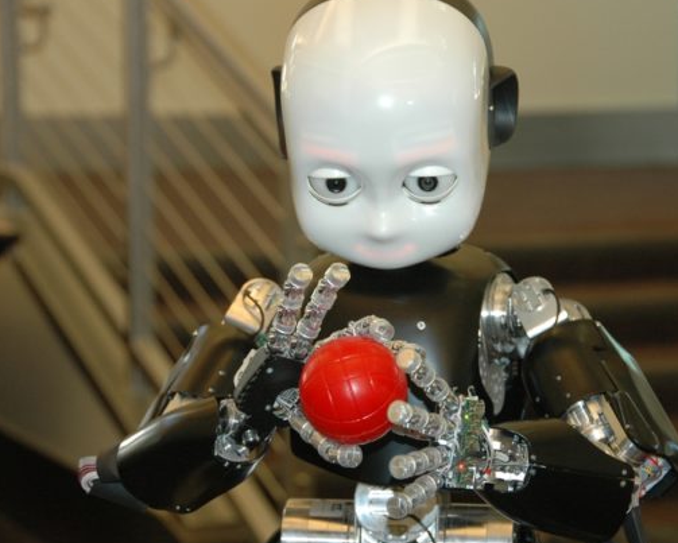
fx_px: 2871
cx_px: 383
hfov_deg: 13.5
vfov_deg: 10.8
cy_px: 267
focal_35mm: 143
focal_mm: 80
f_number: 5.3
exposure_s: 1/60
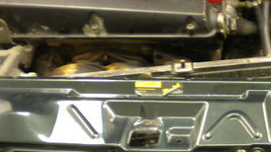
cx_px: 287
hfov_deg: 22.7
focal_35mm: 89
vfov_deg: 13.6
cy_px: 101
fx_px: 639
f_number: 3.1
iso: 80
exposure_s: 1/7.2
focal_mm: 6.3
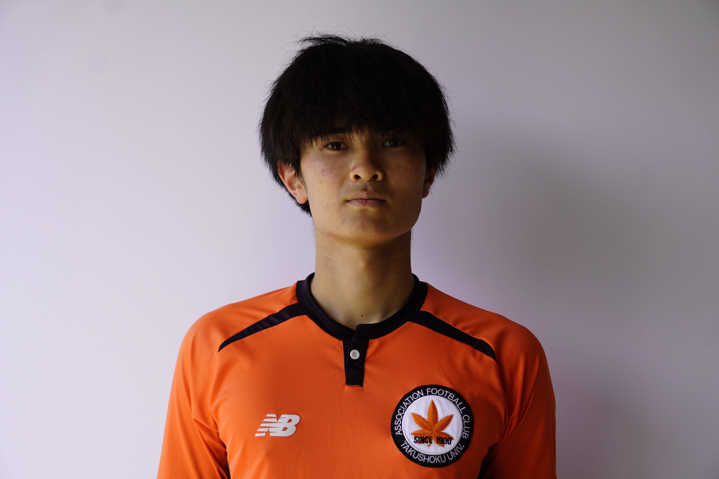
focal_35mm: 111
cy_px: 240
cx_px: 360
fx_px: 2217
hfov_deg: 18.4
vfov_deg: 12.3
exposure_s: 1/125
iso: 100
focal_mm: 74
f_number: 5.6
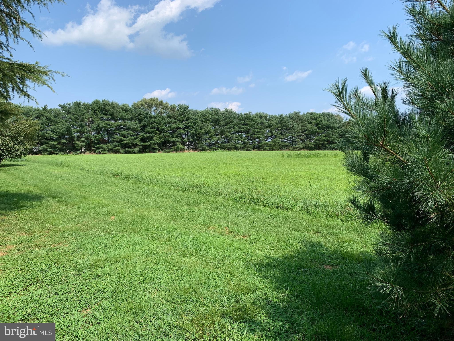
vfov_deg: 53.1
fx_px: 341
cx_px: 227
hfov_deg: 67.3
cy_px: 170
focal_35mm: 26
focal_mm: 4.25
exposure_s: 1/1992
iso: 25
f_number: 1.8
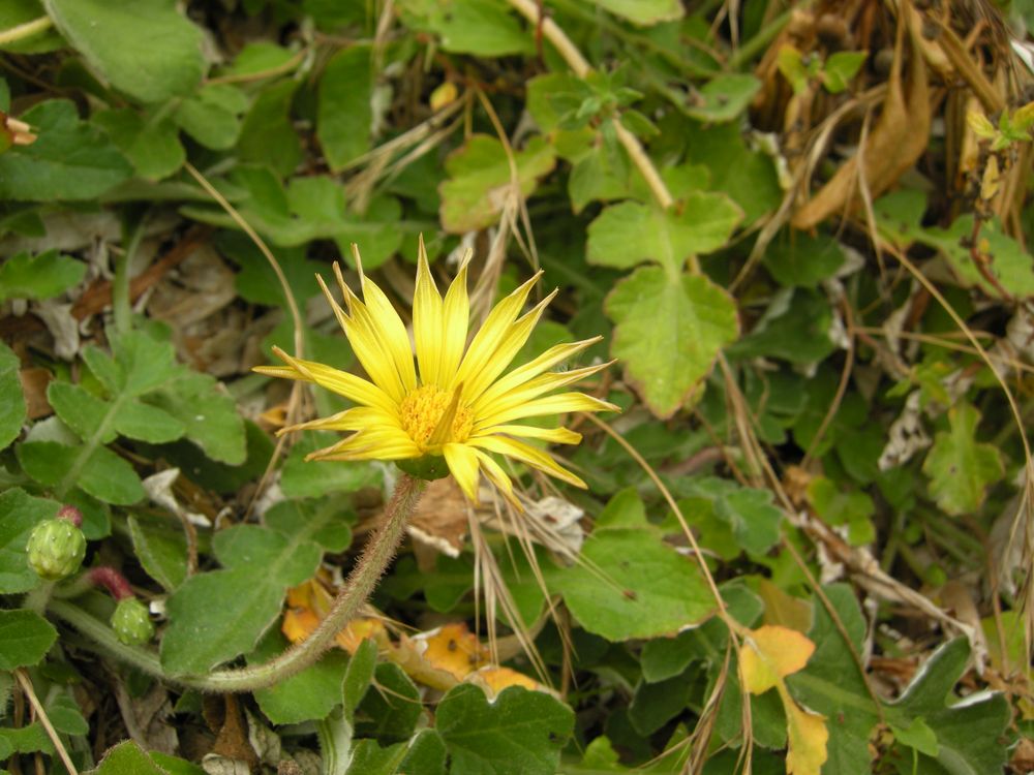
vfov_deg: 40.7
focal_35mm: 35
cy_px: 388
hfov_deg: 52.6
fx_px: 1045
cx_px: 517
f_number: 3.8
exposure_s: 1/136
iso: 64
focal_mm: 7.5
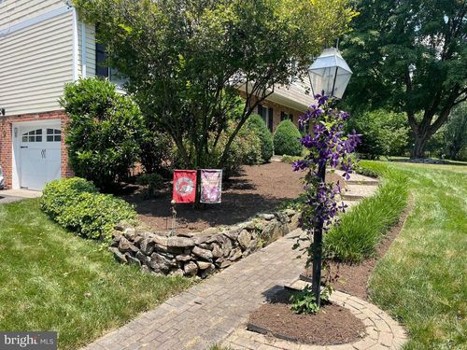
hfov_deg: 67.3
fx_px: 351
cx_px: 234
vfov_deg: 53.1
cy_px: 175
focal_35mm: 26
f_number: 1.6
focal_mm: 4.2
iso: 32
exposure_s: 1/1350
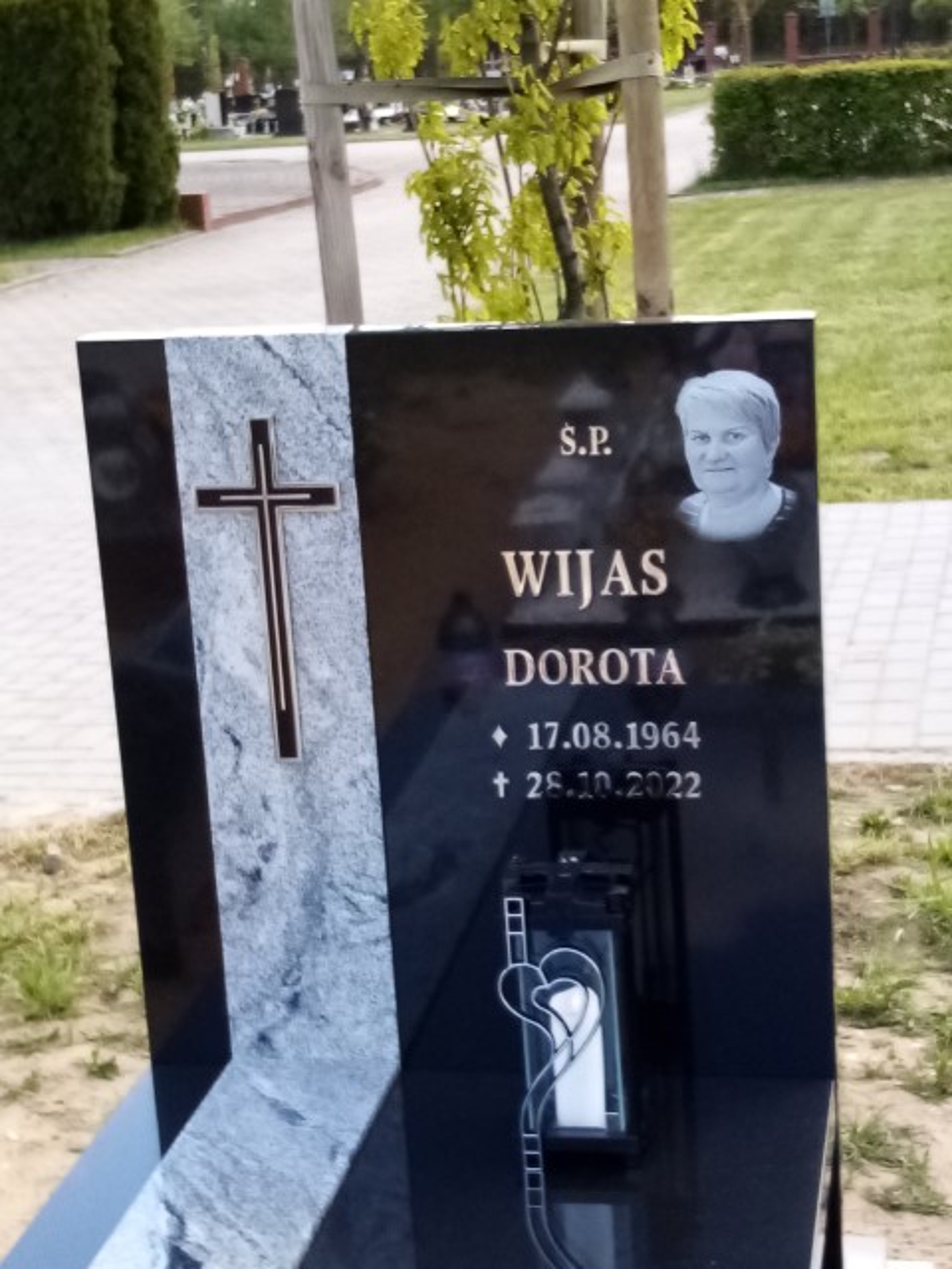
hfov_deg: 53.1
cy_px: 634
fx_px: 953
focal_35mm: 26
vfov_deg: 67.3
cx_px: 476
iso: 103
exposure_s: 1/314
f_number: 1.8
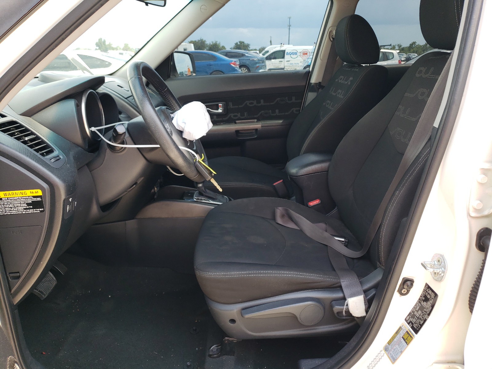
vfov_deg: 53.1
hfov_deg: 67.3
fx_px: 370
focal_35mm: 26
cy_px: 184
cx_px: 246
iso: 50
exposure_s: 1/400
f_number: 1.5
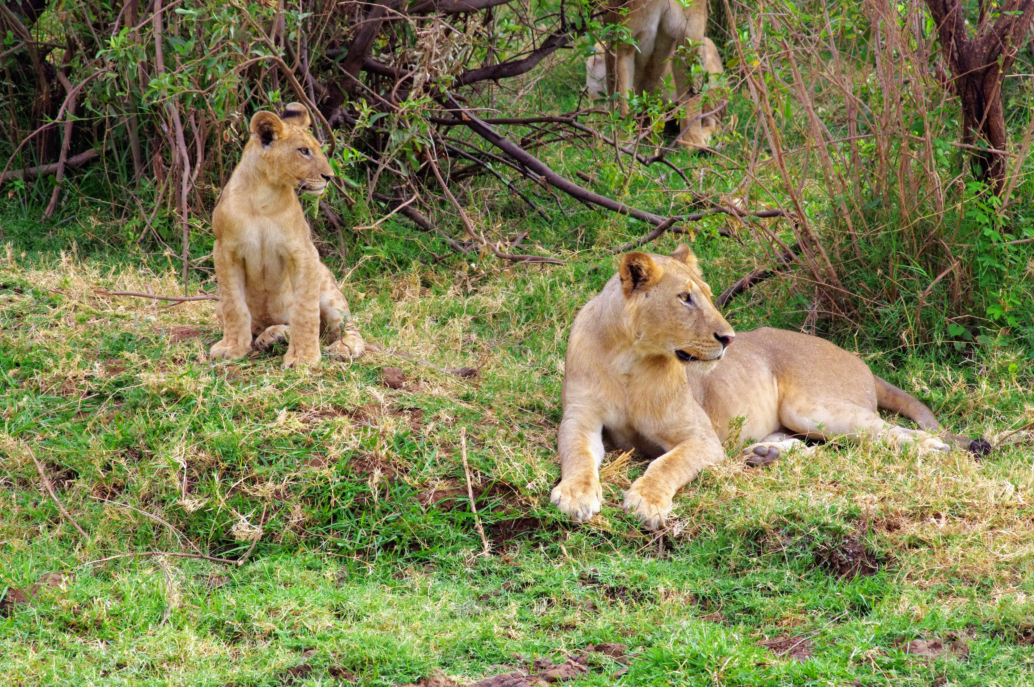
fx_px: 6455
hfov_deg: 9.2
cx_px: 517
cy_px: 344
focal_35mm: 225
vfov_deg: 6.1
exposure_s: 1/250
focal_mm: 150
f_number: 11
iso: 800
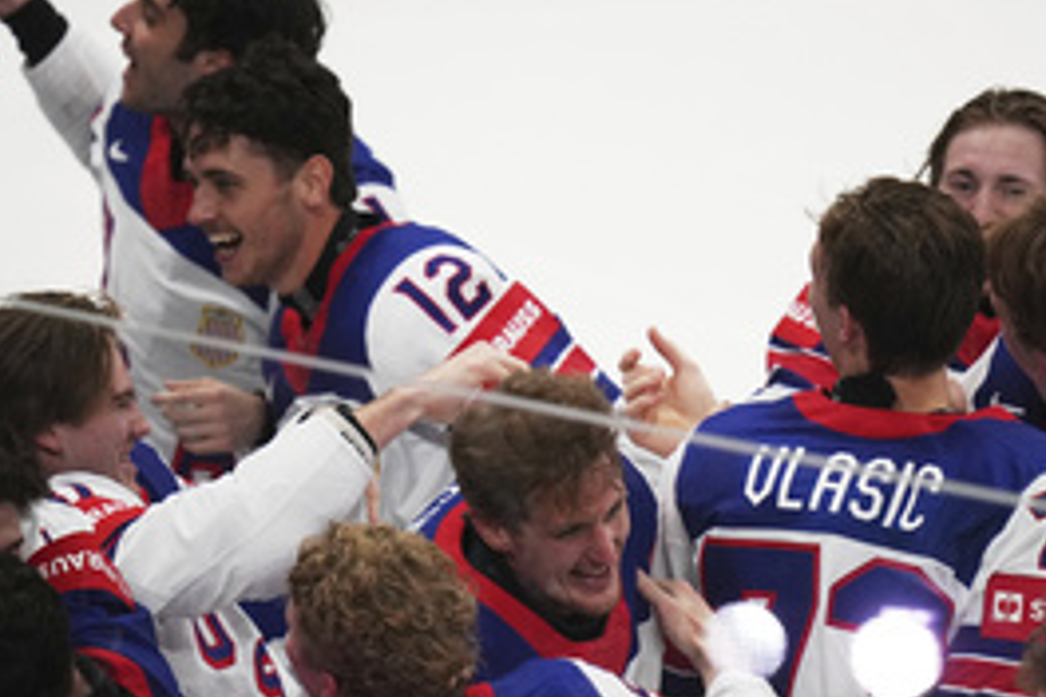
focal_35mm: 775
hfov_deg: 2.7
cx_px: 614
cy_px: 616
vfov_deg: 1.8
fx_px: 22516
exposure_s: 1/2000
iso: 2500
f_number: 2.8
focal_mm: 400
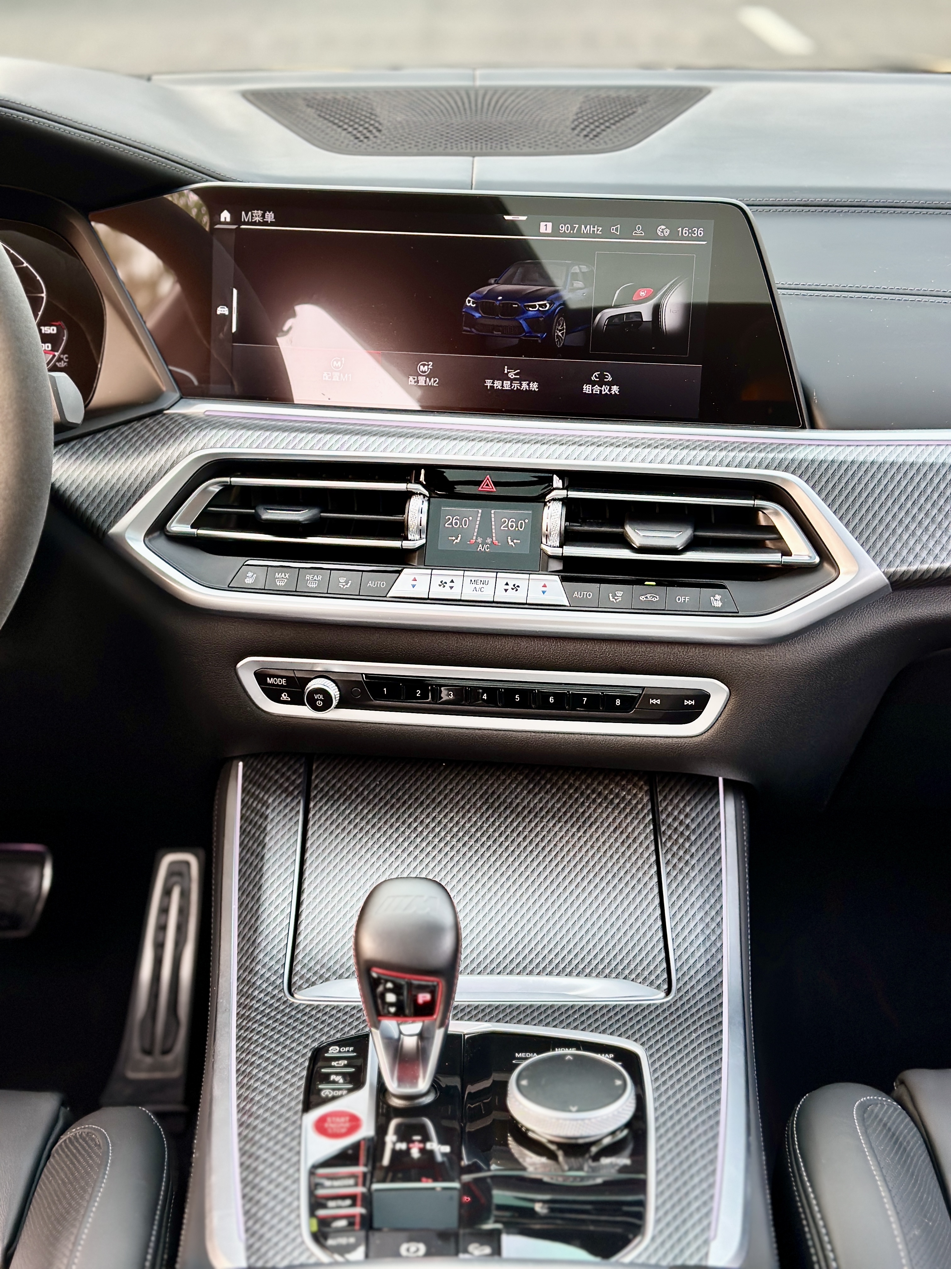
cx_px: 476
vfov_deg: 39.7
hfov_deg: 30.3
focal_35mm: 48
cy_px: 634
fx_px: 1758
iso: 125
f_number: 1.78
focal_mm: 6.86
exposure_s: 1/49
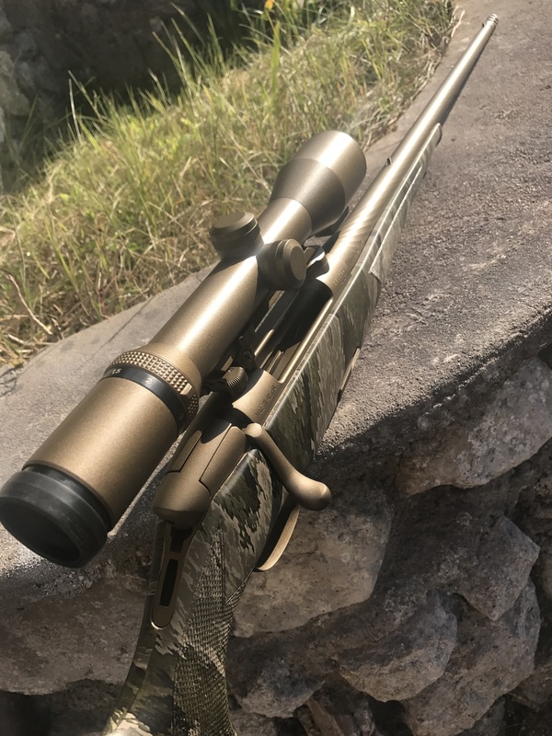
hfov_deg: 49.7
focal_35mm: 28
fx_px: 595
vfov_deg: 63.4
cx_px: 276
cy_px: 368
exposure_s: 1/1294
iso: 20
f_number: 1.8
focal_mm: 3.99
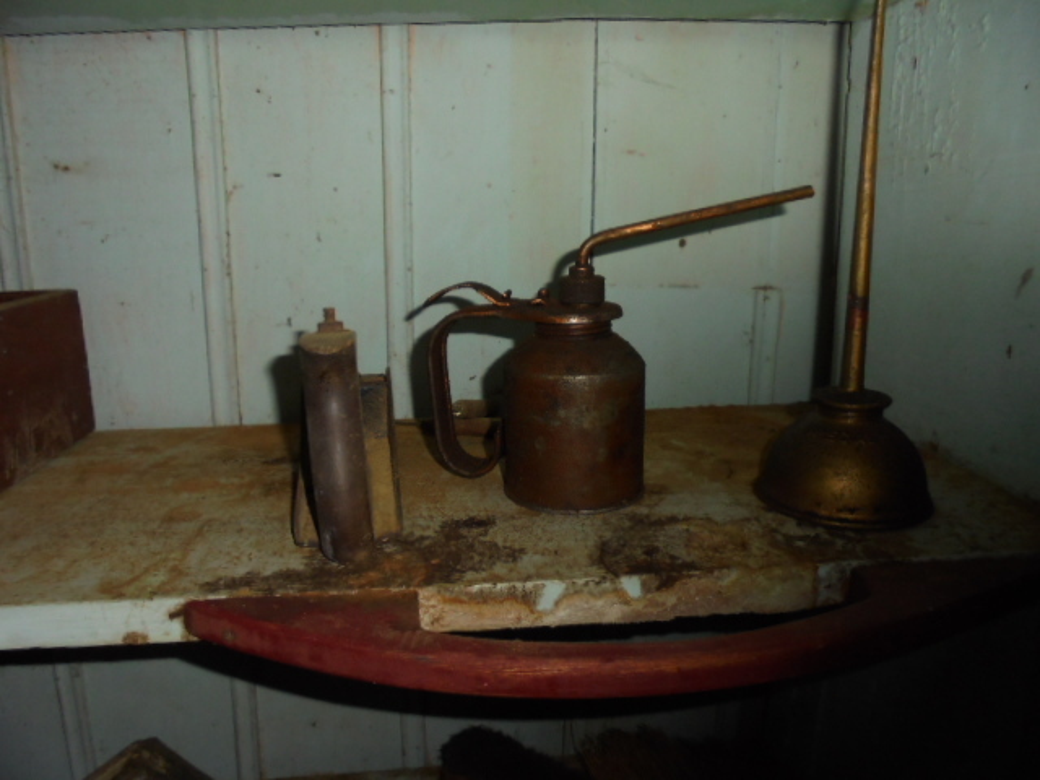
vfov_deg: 53.1
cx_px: 520
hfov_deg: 67.3
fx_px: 781
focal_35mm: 26
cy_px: 390
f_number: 3.5
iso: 200
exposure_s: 1/30
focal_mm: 4.6
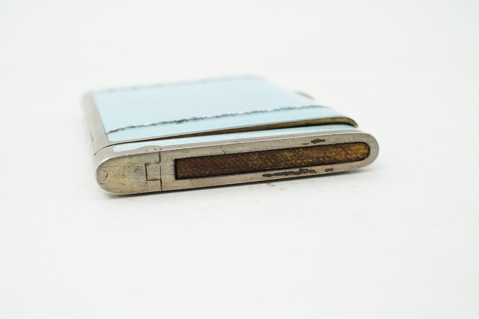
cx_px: 240
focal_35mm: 45
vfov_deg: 29.9
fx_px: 599
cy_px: 160
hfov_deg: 43.6
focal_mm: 30
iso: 640
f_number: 13
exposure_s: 1/50
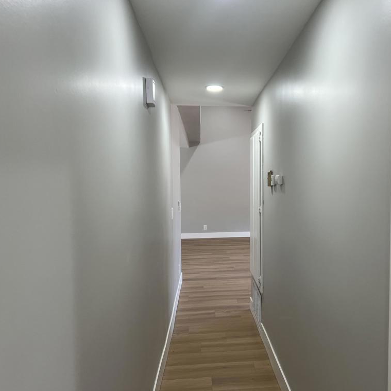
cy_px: 196
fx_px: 396
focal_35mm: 31
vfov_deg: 52.5
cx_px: 248
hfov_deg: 51.9
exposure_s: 1/120
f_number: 1.5
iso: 80
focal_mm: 5.7
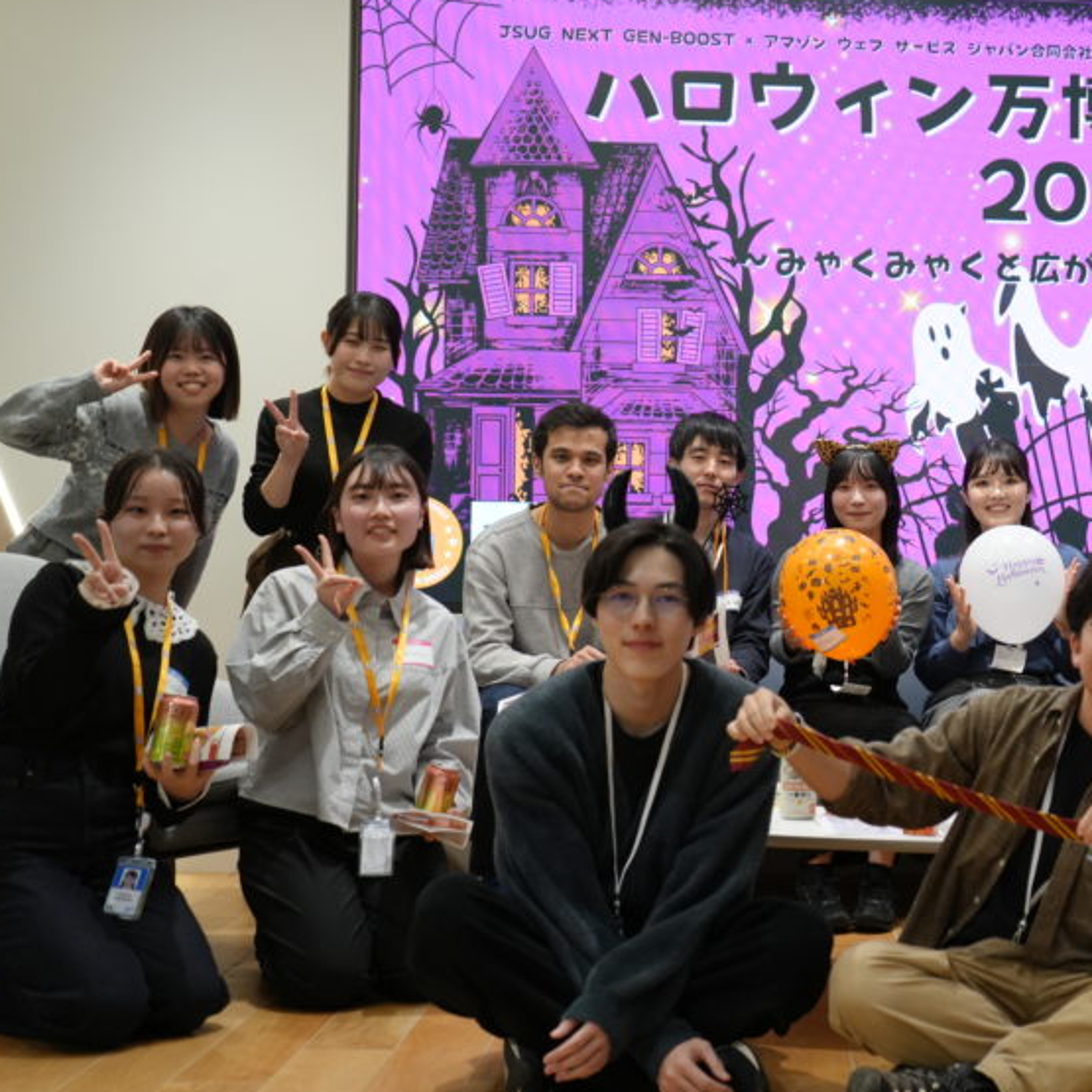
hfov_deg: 28.6
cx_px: 950
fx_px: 2070
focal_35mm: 58
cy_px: 566
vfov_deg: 29.5
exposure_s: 1/160
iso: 1250
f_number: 4
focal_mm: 37
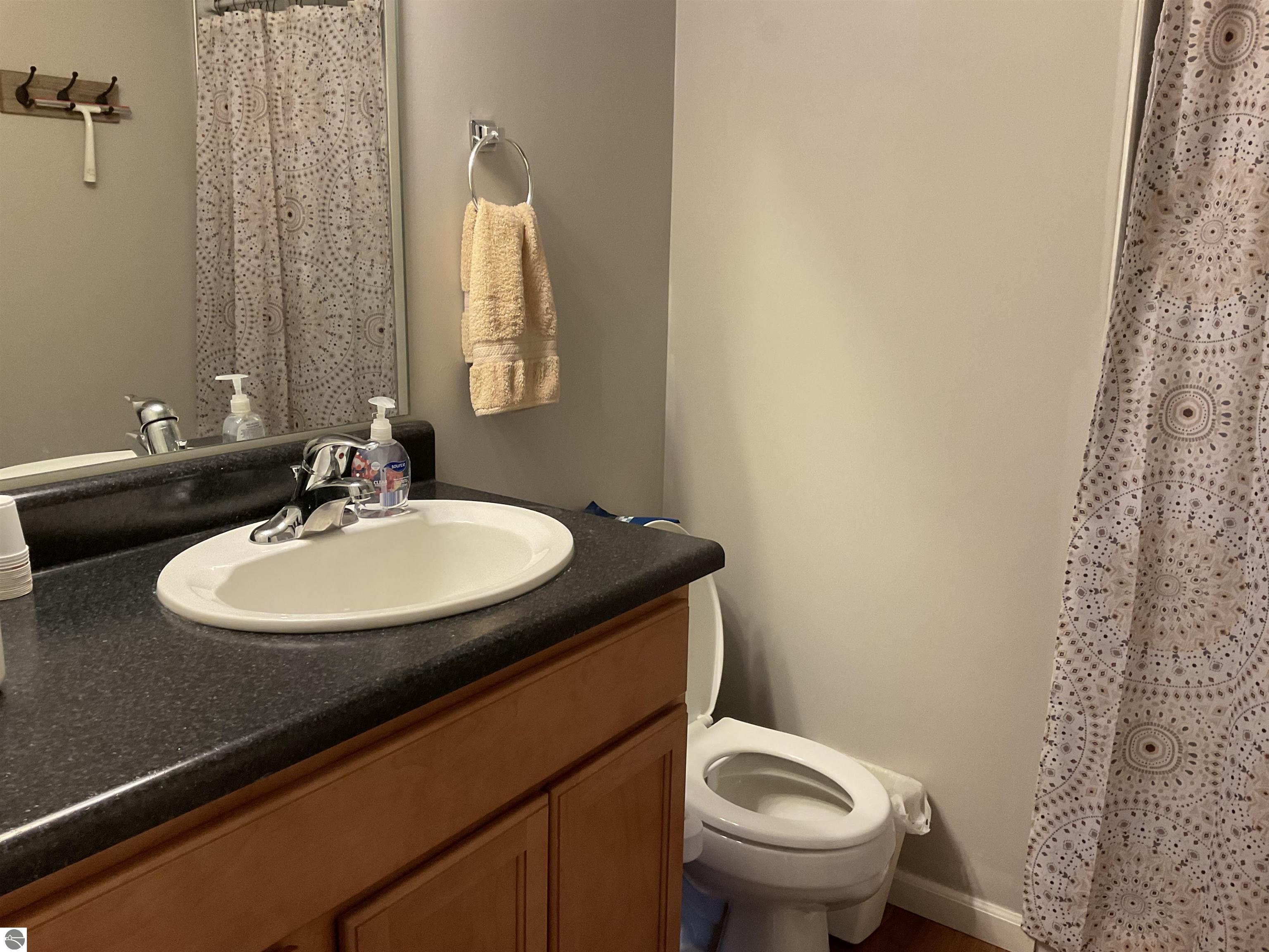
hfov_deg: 61.7
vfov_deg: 48.2
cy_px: 476
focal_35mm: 29
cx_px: 634
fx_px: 1063
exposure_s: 1/60
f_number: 1.8
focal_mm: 3
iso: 125
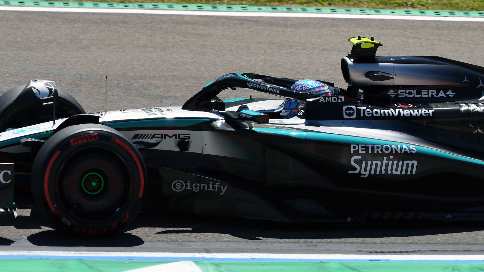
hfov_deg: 3.3
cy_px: 62
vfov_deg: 1.9
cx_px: 352
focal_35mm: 653
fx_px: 8381
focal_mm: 280
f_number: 5.6
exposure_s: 1/2500
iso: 400
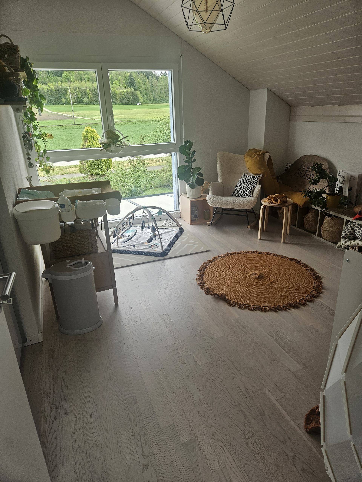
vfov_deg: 73.9
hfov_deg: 58.9
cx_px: 181
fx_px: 321
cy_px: 241
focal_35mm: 23
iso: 40
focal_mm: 5.4
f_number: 1.8
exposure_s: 1/100
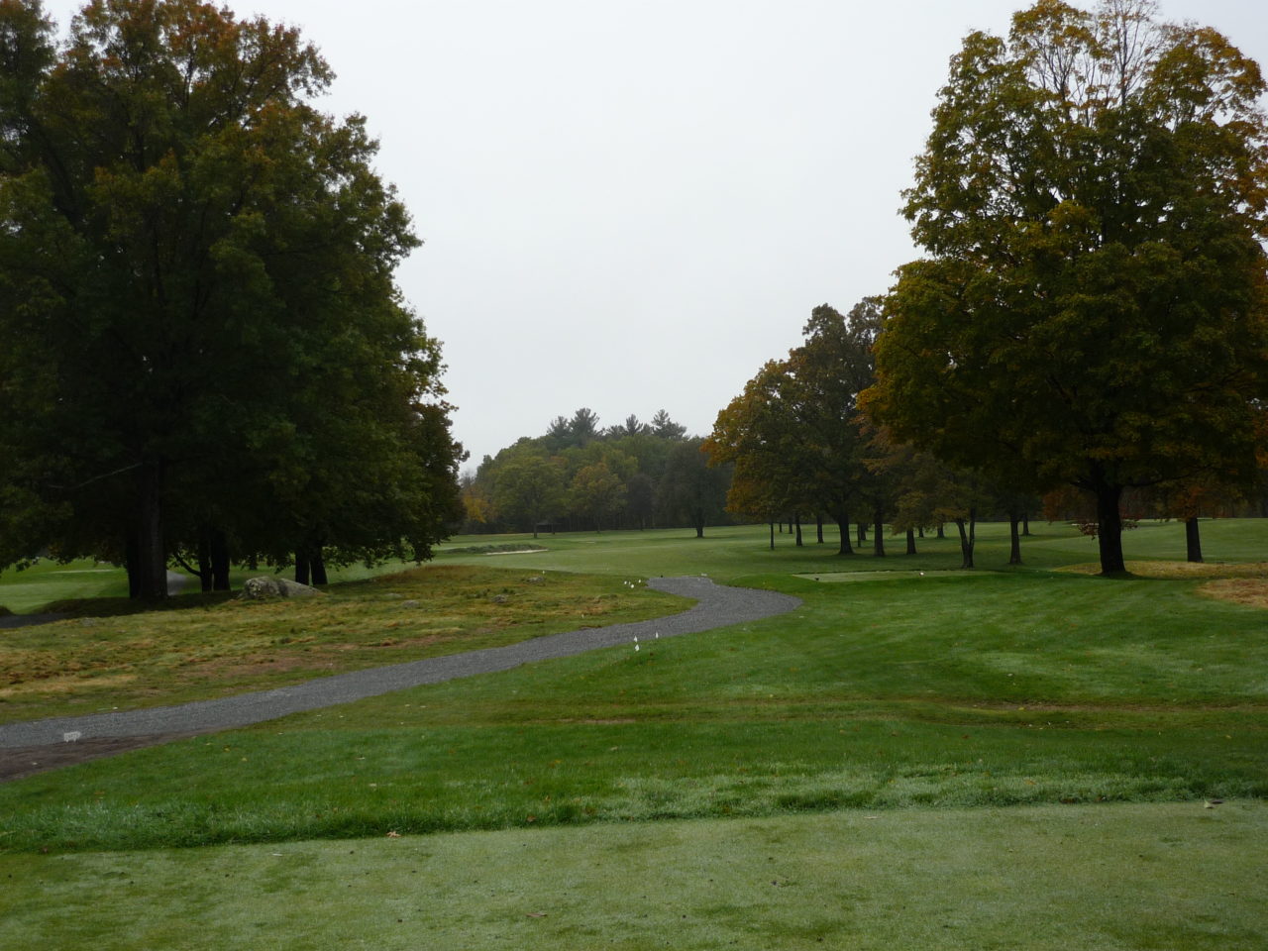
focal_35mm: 44
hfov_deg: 42.9
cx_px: 634
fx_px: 1612
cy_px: 476
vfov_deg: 32.9
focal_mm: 7.2
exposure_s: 1/400
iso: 100
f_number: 3
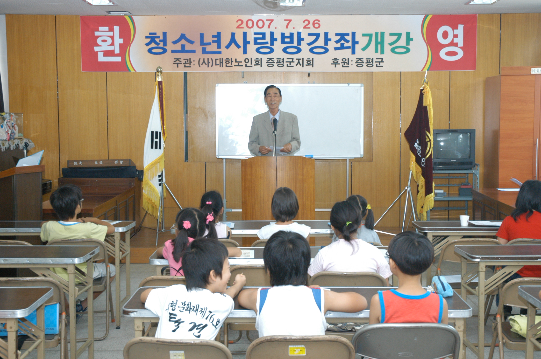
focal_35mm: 51
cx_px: 270
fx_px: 766
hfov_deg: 38.9
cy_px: 180
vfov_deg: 26.4
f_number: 7.1
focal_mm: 34
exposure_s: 1/60
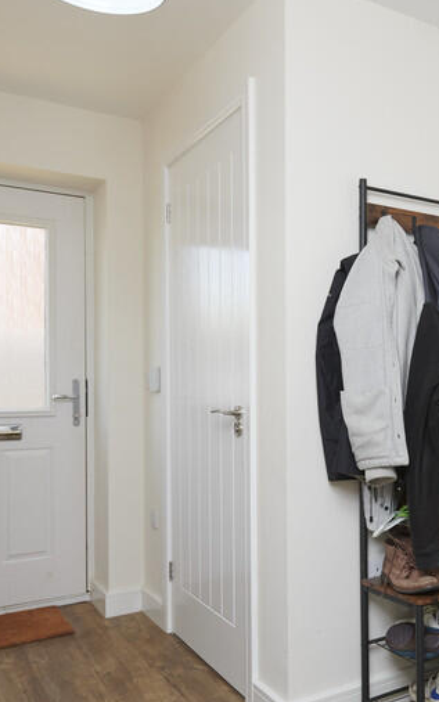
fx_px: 670
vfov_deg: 55.0
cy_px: 413
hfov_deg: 34.1
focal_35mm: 35
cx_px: 404
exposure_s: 1/125
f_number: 8
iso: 400
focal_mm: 17
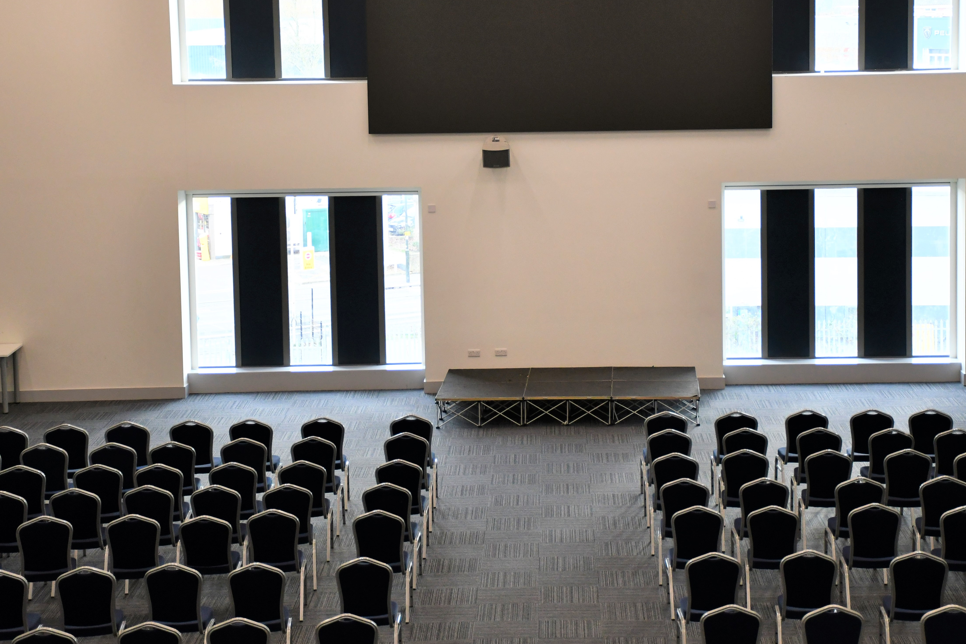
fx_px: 2442
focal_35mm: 91
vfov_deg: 15.0
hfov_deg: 22.3
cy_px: 240
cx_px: 582
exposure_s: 1/125
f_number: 4.5
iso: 1100
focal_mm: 48
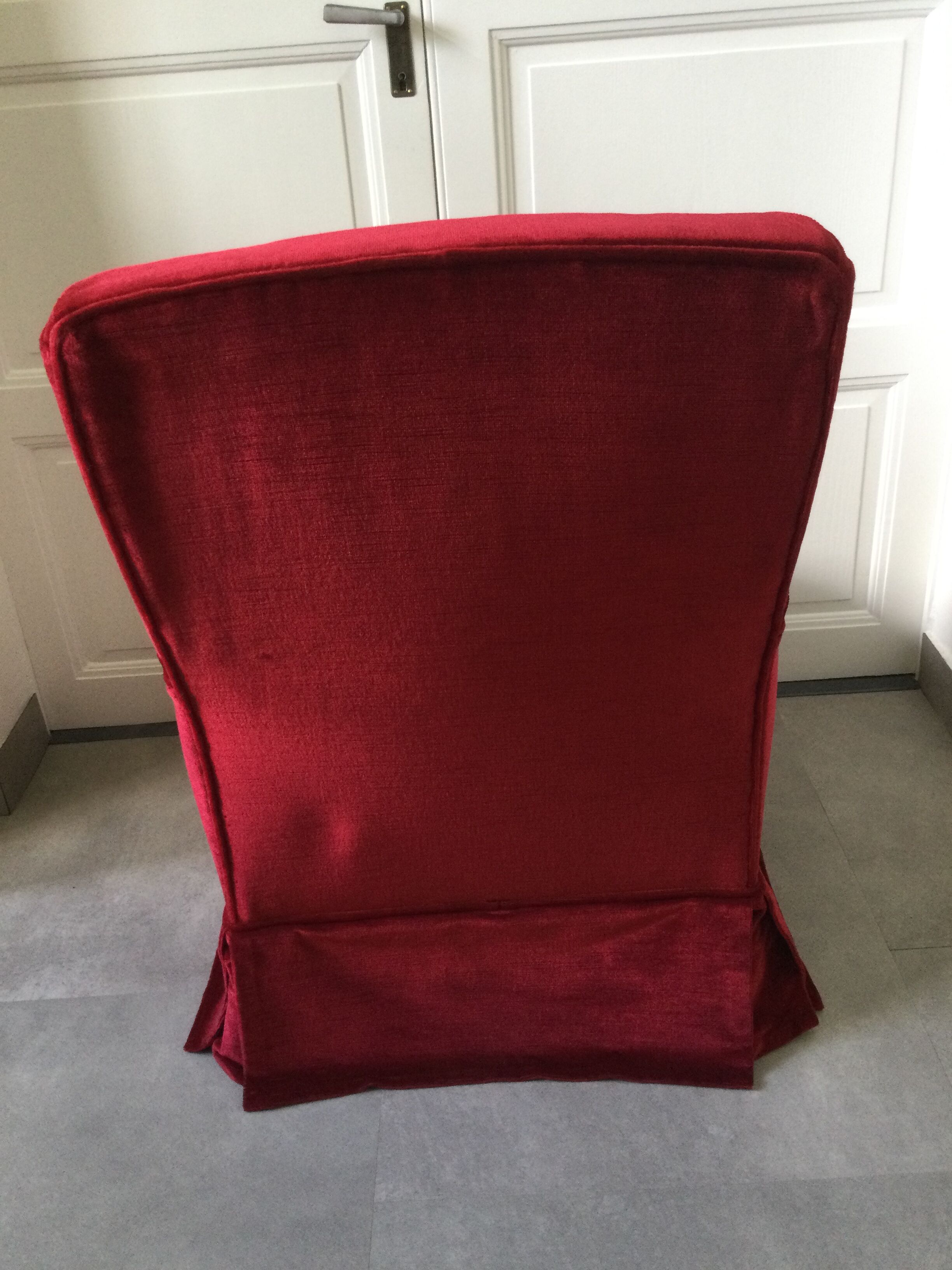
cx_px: 476
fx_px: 1137
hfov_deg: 45.4
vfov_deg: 58.4
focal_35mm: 31
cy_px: 635
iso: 160
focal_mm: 3.3
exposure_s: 1/33
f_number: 2.4
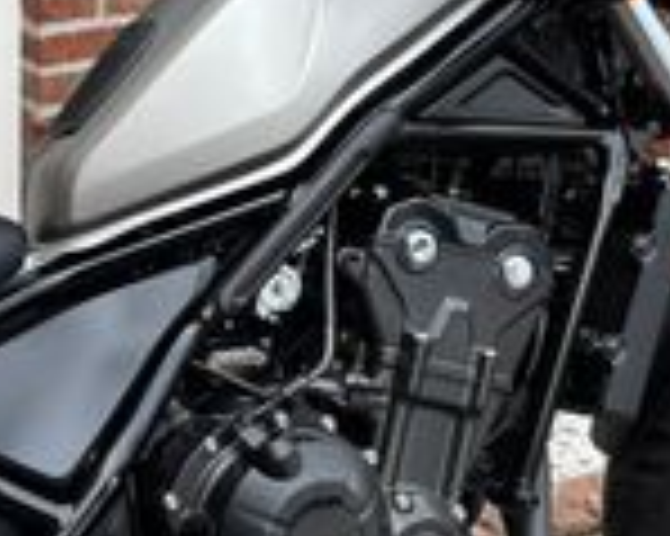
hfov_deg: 17.3
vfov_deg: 14.1
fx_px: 2160
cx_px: 45
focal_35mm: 109
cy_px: 333
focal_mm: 5.96
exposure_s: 1/373
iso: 50
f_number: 1.6
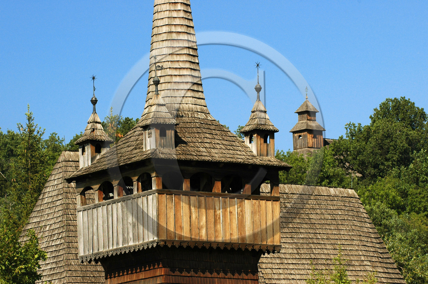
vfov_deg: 7.0
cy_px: 142
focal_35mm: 195
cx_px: 214
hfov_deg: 10.6
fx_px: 2316
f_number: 8
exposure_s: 1/160
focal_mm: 130
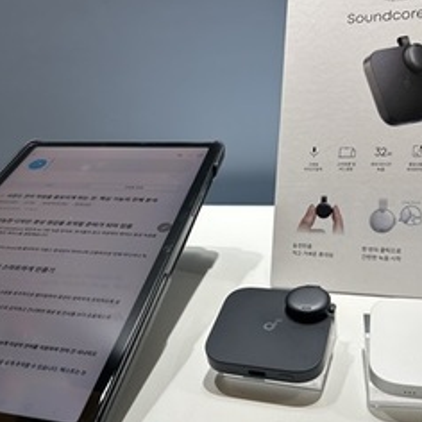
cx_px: 207
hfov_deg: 41.9
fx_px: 552
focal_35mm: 40
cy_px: 240
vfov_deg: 41.8
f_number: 1.5
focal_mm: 5.7
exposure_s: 1/351
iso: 50
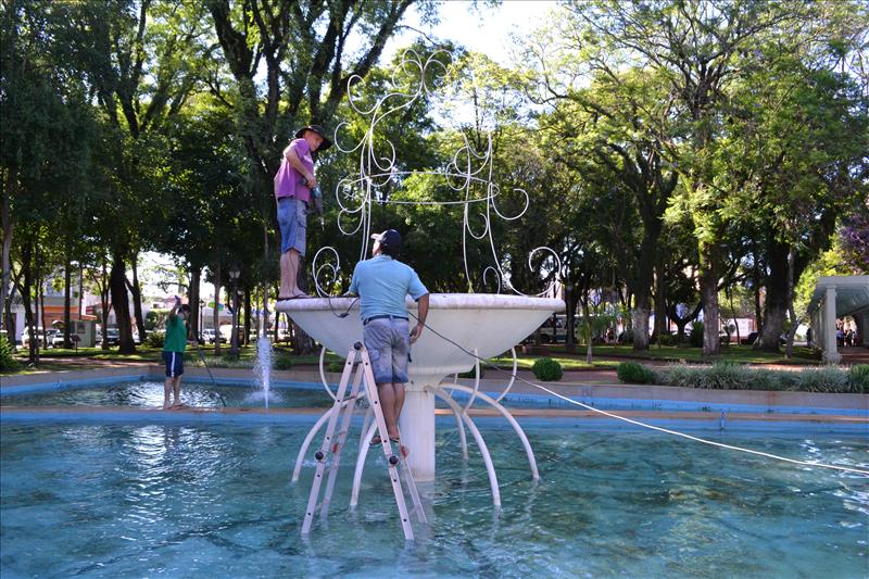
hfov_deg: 67.4
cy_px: 290
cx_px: 434
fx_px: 652
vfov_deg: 47.9
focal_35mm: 27
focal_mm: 18
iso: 1600
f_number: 9
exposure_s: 1/320
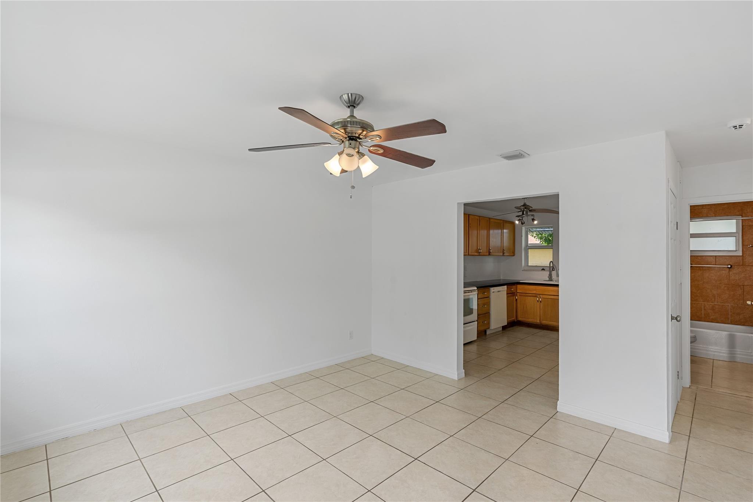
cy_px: 251
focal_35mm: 16
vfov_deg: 73.7
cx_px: 376
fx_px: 335
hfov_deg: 96.7
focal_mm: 16
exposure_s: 1/2
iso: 100
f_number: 9
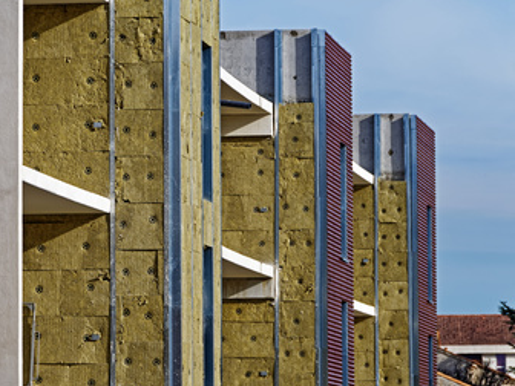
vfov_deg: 5.4
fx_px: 4062
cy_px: 206
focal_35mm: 273
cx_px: 210
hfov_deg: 7.3
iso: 200
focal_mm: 150
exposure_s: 1/640
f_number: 9
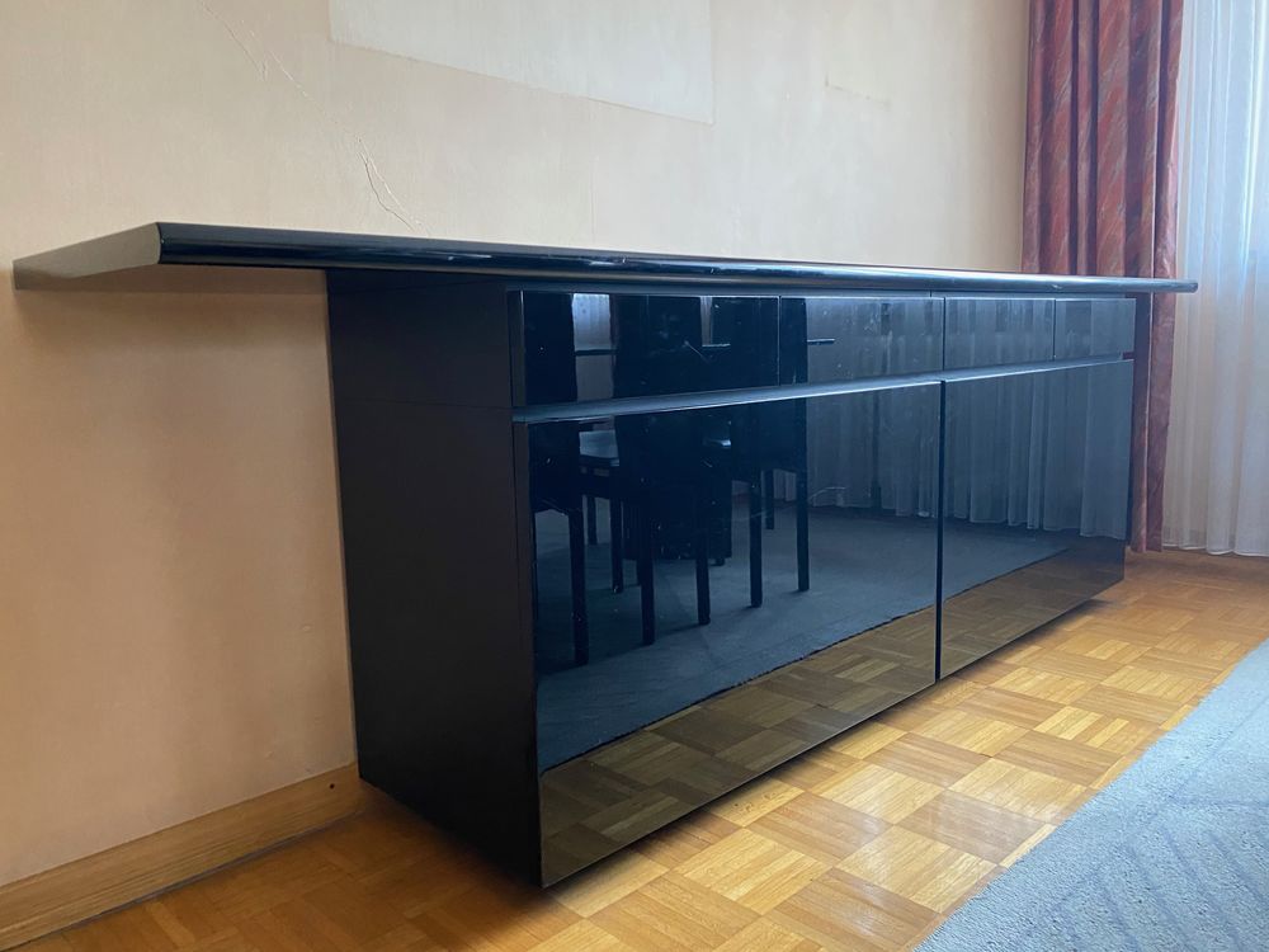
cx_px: 634
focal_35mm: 26
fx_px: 953
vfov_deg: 53.1
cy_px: 476
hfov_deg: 67.3
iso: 500
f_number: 1.8
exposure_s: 1/47
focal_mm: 4.25
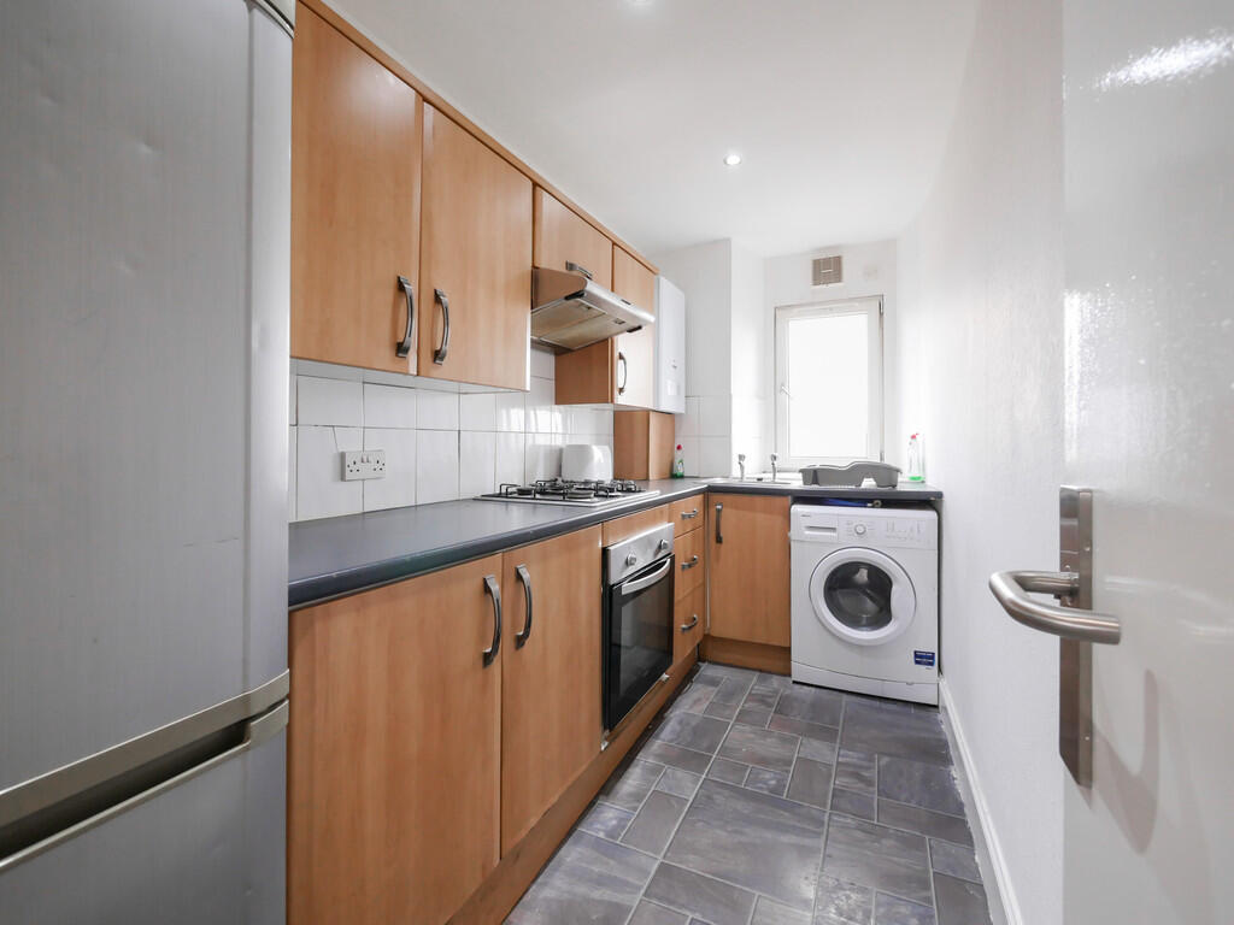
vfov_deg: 85.7
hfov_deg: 102.1
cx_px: 617
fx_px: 499
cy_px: 462
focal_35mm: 14
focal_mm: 7
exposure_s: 1/60
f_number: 4
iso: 800
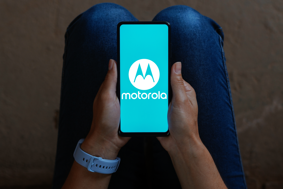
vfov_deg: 18.2
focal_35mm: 75
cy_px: 94
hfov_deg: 27.0
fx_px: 590
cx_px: 142
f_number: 2.8
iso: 160
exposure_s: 1/60
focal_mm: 50
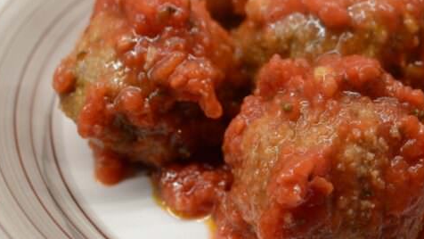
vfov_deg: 14.9
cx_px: 318
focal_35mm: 81
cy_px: 96
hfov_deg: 25.9
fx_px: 911
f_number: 4.8
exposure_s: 1/60
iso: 1400
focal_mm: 32
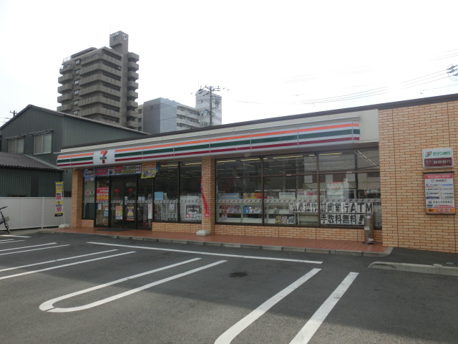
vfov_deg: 54.9
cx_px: 229
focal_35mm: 25
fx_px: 331
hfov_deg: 69.4
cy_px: 172
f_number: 3.2
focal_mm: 4.43
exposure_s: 1/1000
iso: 80
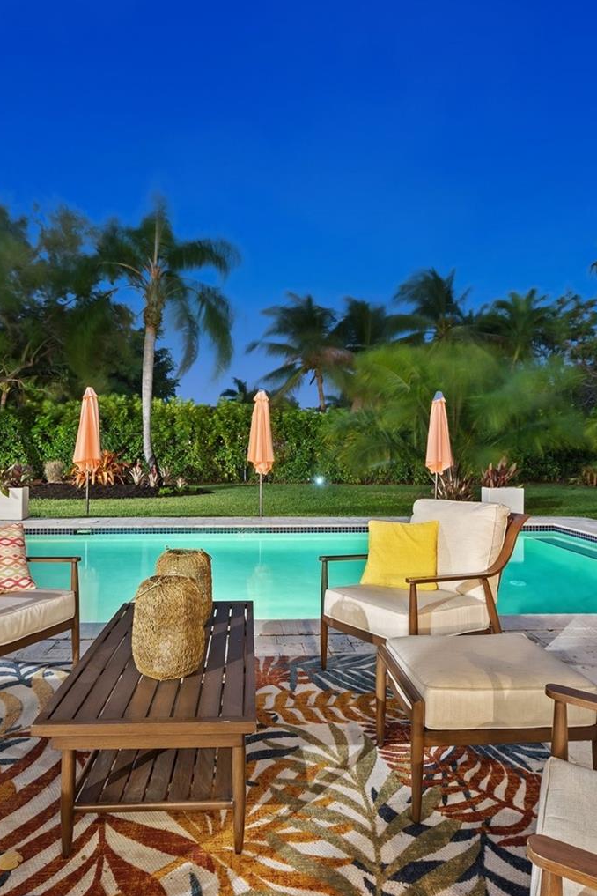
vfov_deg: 78.6
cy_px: 452
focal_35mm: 22
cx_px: 259
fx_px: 547
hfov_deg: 57.0
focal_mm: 14
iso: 200
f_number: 8
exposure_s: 10
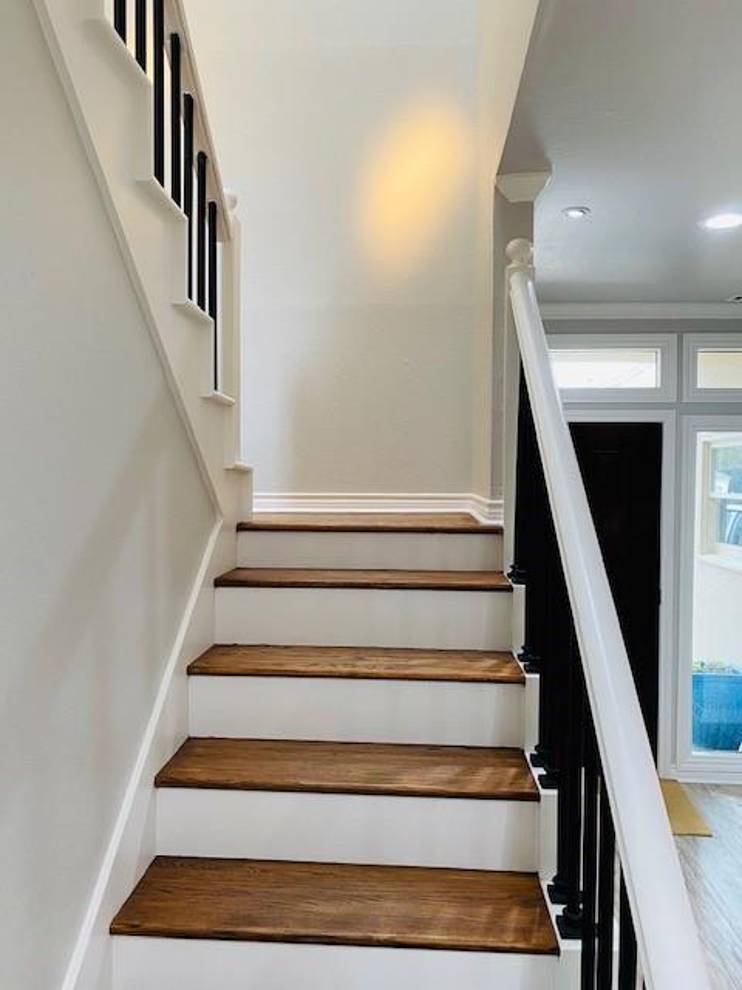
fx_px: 743
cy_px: 495
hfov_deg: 53.1
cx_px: 371
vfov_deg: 67.3
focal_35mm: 26
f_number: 1.8
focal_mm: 4.25
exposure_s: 1/60
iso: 160
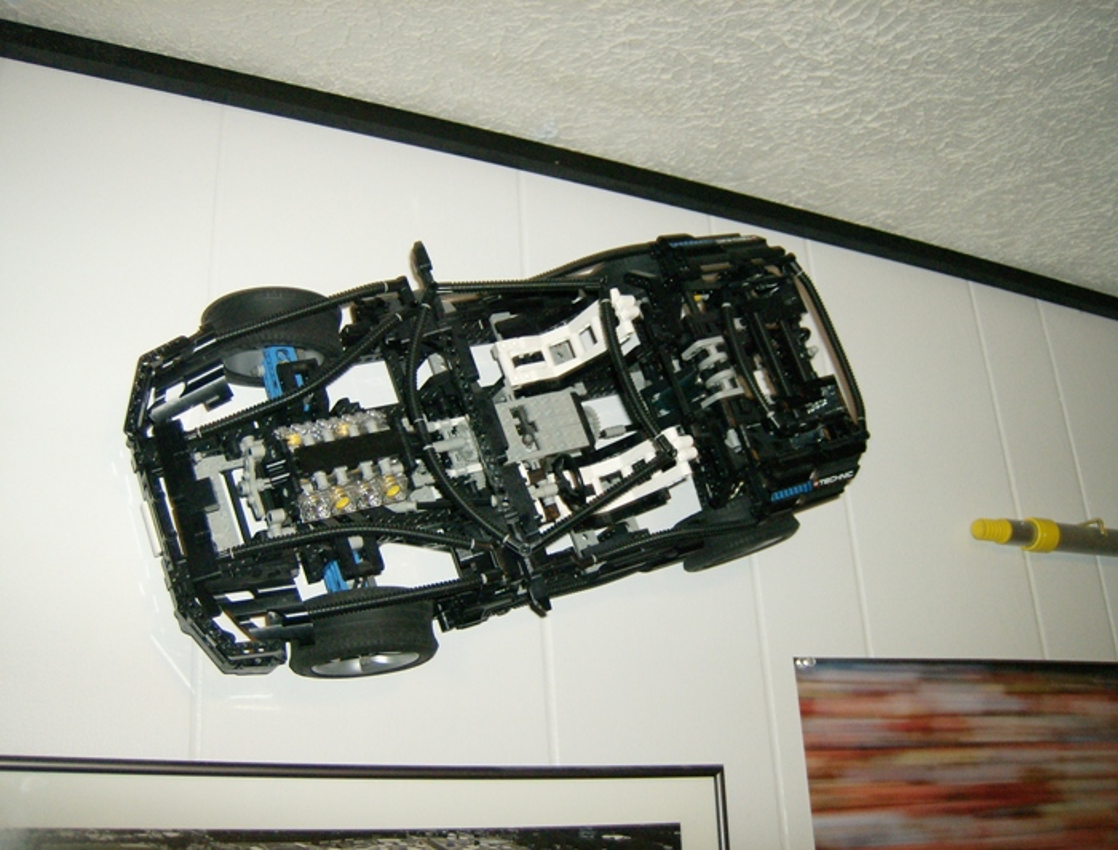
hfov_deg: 51.1
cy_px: 425
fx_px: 1168
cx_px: 559
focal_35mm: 36
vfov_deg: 40.0
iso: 200
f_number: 2.8
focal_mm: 6
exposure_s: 1/60
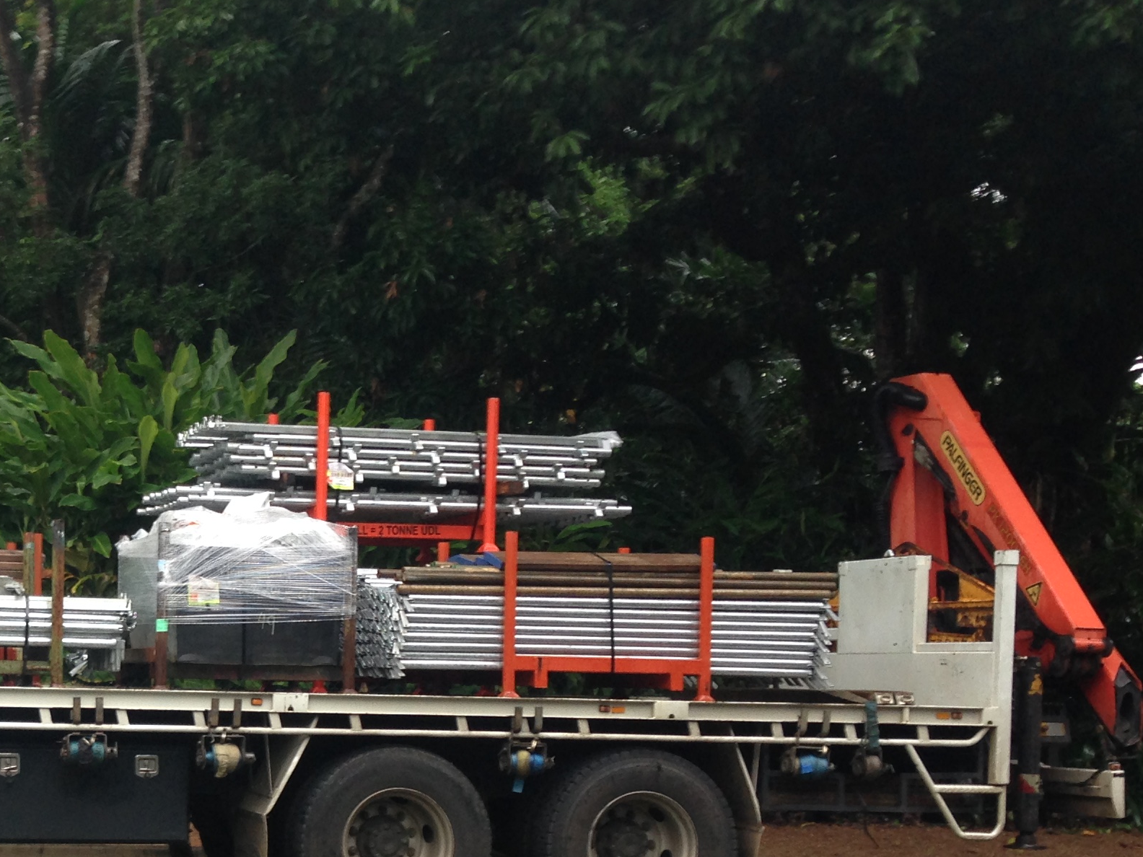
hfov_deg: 26.9
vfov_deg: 21.3
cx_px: -7
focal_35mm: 68
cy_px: 714
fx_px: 2245
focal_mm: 4.12
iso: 50
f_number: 2.4
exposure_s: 1/40
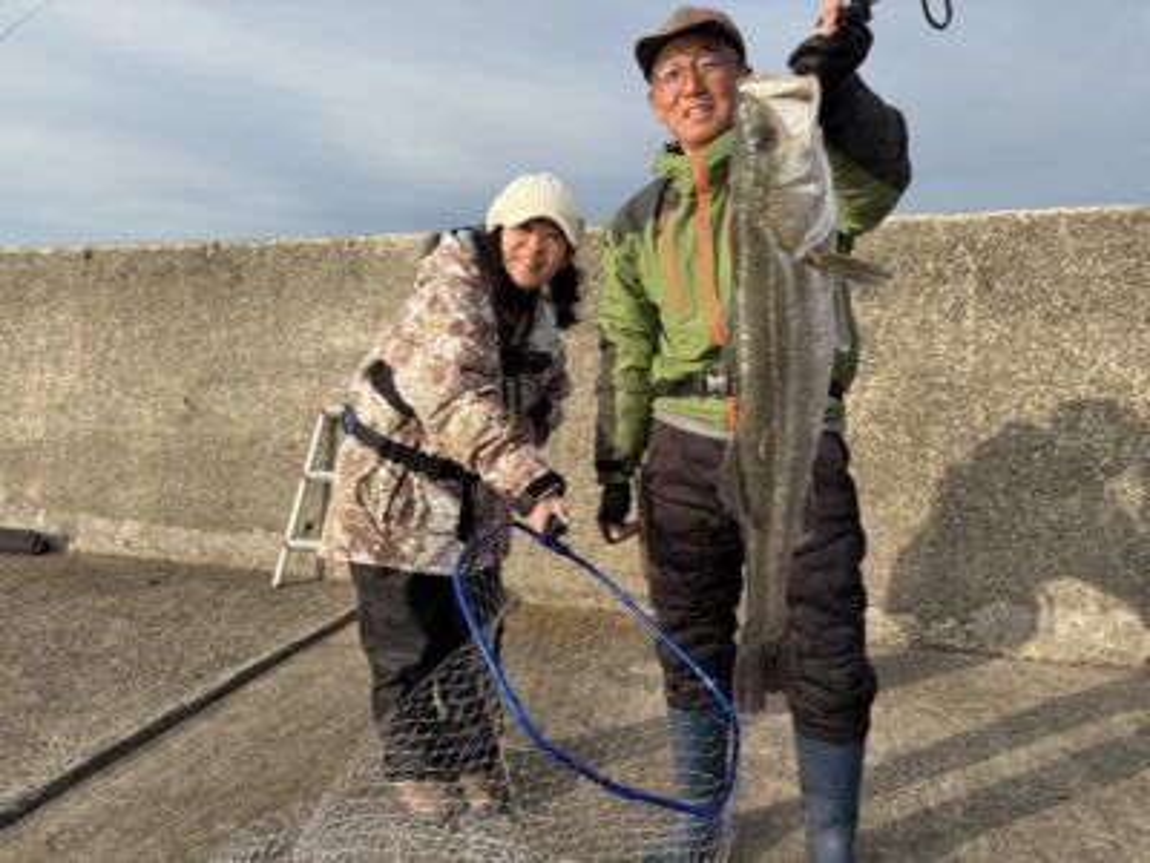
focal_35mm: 26
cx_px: 575
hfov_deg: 67.3
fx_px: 864
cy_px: 432
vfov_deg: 53.1
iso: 50
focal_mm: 5.96
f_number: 1.6
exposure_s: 1/1901
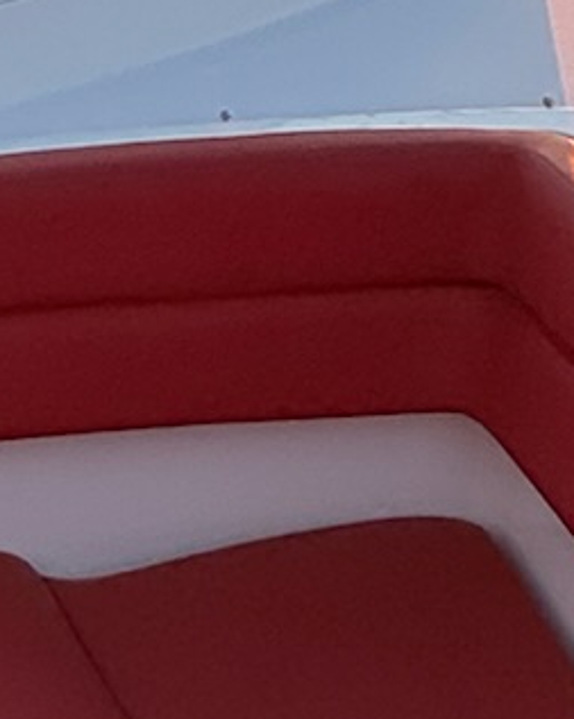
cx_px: -932
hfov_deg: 3.1
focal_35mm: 486
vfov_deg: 4.0
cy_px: -336
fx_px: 10335
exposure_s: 1/107
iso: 25
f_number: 2.8
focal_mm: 9
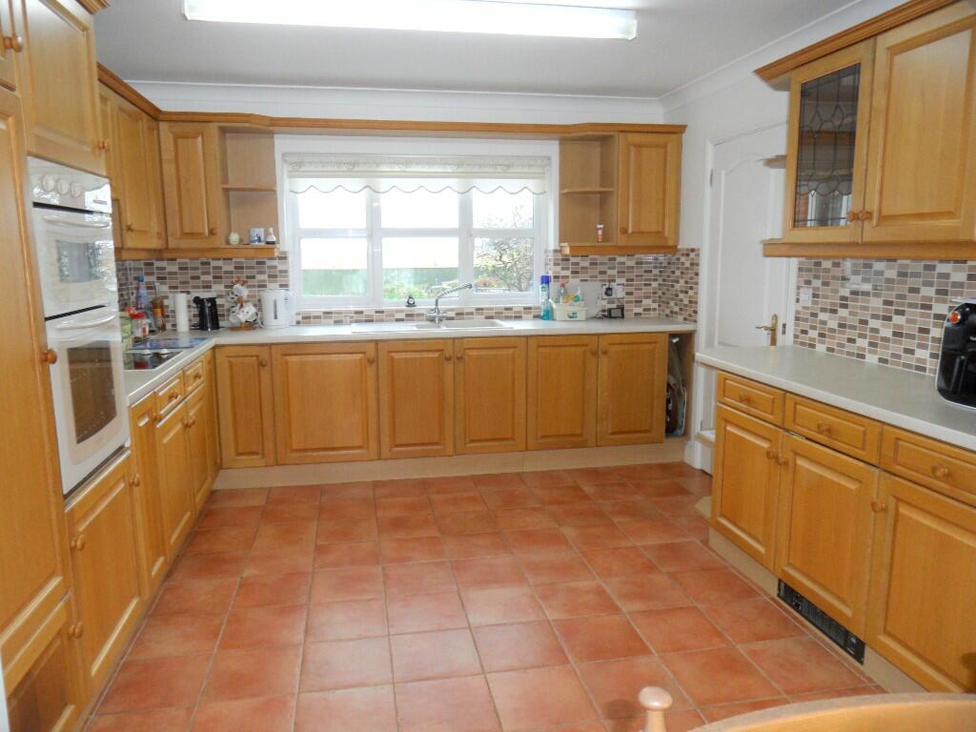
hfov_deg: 71.6
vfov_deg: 56.8
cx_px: 488
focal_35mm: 24
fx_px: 677
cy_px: 366
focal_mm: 3.9
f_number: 3.2
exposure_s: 1/30
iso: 100
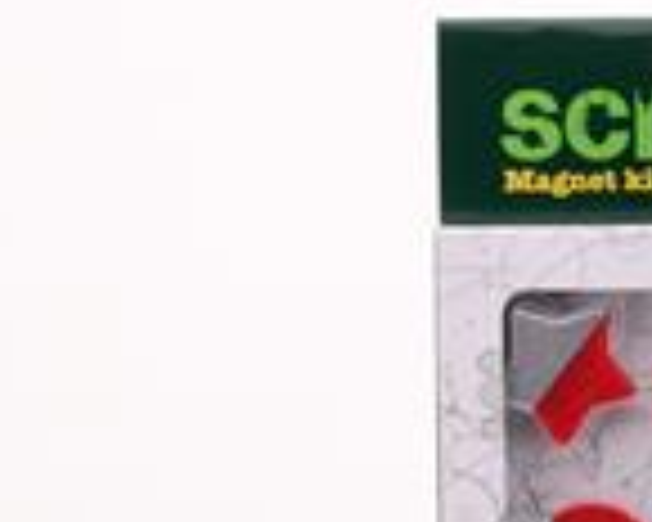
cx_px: 670
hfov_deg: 6.6
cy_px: 668
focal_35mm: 291
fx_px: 5615
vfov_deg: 5.3
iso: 100
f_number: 14
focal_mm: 60
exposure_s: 1/125
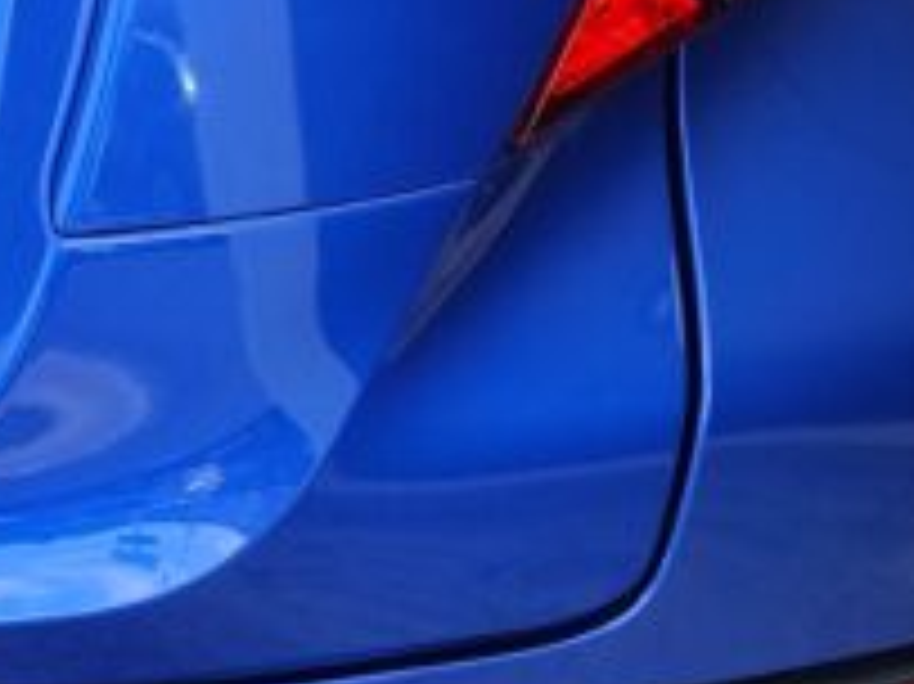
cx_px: -747
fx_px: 3589
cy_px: -81
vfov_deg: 10.7
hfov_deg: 13.1
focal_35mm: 136
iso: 50
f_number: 1.69
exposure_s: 1/442
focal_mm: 7.01
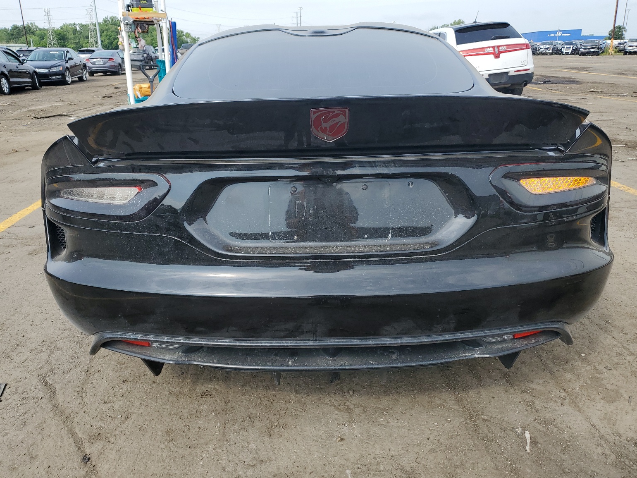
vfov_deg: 51.4
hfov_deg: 65.3
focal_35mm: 27
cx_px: 318
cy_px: 243
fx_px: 497
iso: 50
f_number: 1.5
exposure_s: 1/1667
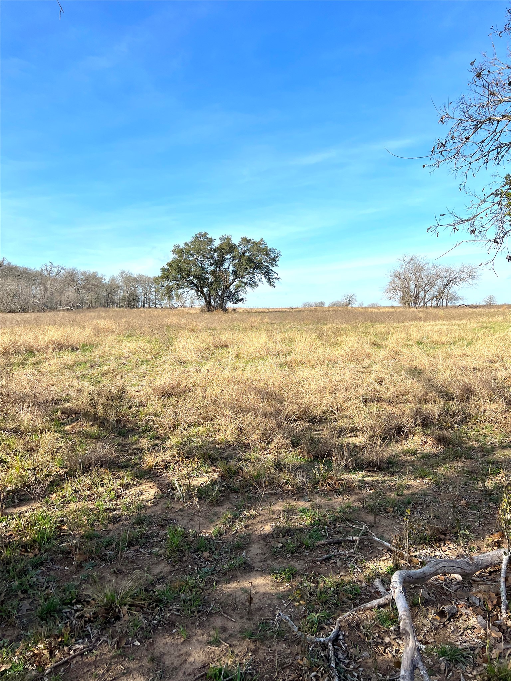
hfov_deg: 53.1
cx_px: 256
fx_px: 512
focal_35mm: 26
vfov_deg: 67.3
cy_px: 340
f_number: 1.5
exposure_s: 1/3077
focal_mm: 5.7
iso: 50
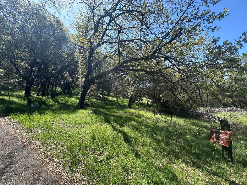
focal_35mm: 14
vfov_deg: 85.7
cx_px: 124
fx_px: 100
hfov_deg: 102.1
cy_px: 92
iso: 40
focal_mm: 2.22
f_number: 2.2
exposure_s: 1/540
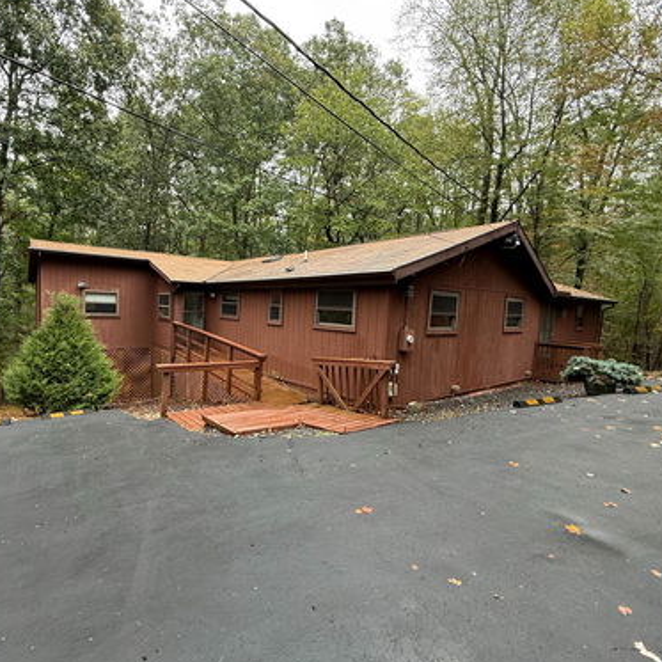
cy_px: 332
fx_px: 368
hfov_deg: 82.9
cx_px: 263
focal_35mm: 17
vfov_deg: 84.0
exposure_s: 1/99
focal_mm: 2.22
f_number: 2.2
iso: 125
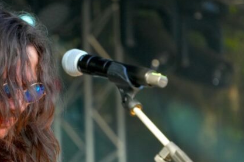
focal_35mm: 398
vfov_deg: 3.5
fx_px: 2697
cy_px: 103
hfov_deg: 5.2
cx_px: 64
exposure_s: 1/250
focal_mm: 144
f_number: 5.6
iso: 1000
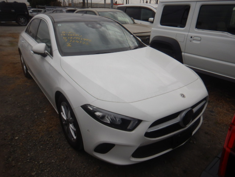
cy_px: 88
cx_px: 118
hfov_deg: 71.6
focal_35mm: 24
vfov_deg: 56.8
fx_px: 163
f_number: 2.8
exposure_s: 1/320
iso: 125
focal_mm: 4.3
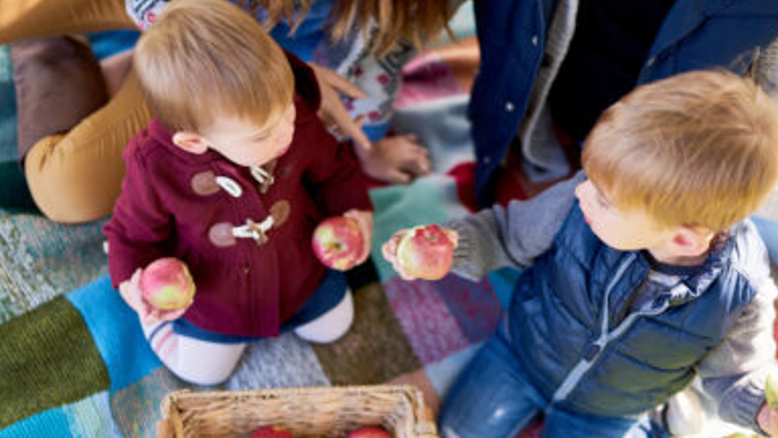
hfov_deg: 47.3
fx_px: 887
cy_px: 282
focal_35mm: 43
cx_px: 366
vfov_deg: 27.6
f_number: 1.6
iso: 50
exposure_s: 1/200
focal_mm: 35
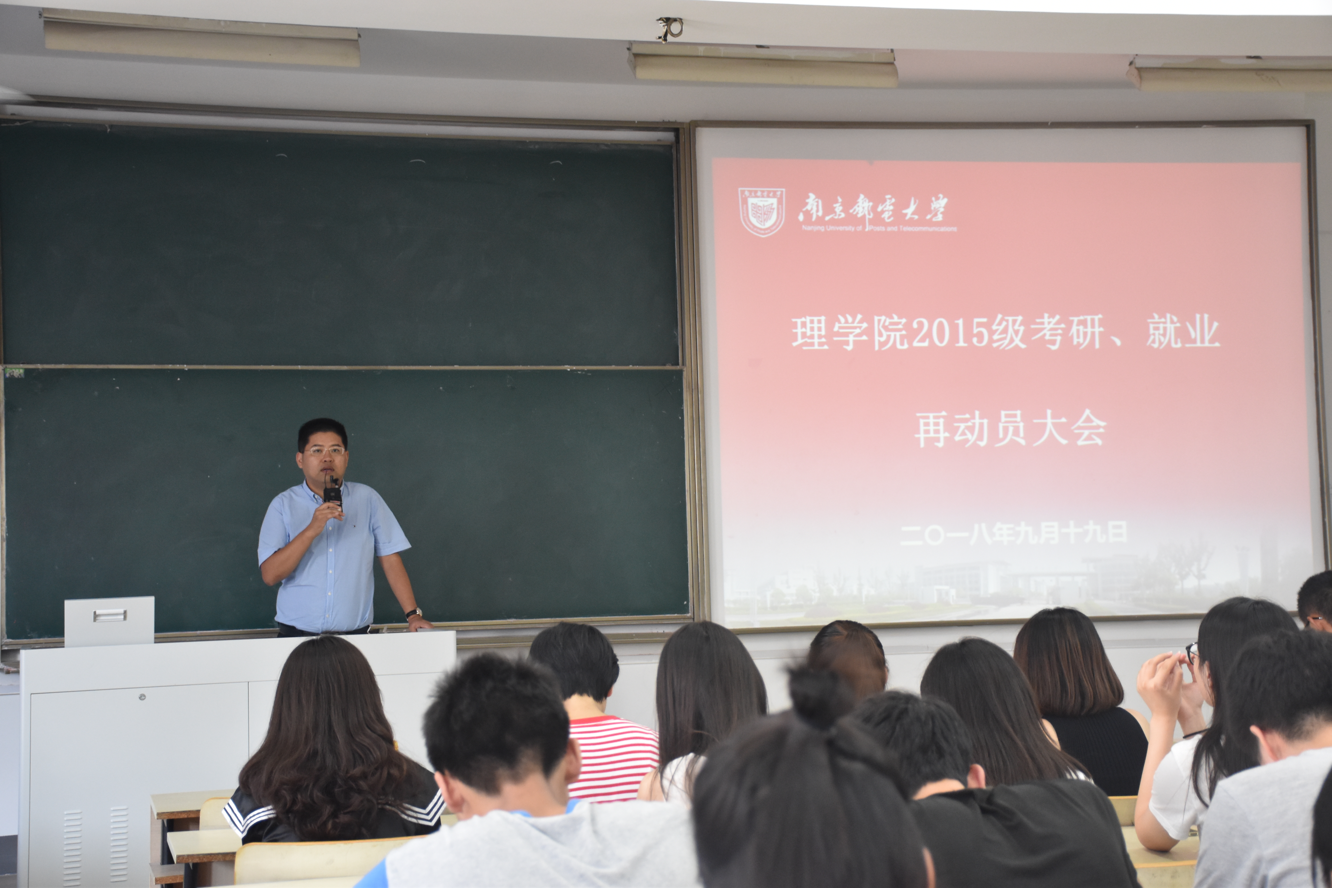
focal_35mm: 60
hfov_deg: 33.4
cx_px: 666
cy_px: 444
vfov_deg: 22.6
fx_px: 2220
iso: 1250
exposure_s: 1/60
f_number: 4.5
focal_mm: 40
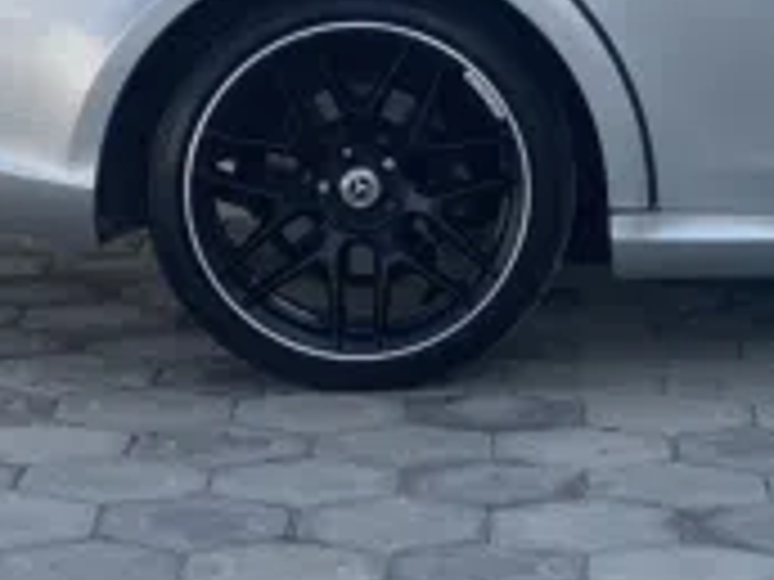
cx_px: 1058
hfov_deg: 10.0
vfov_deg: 7.7
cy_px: 144
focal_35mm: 193
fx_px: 4315
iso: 16
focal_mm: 6
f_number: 2.4
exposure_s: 1/737
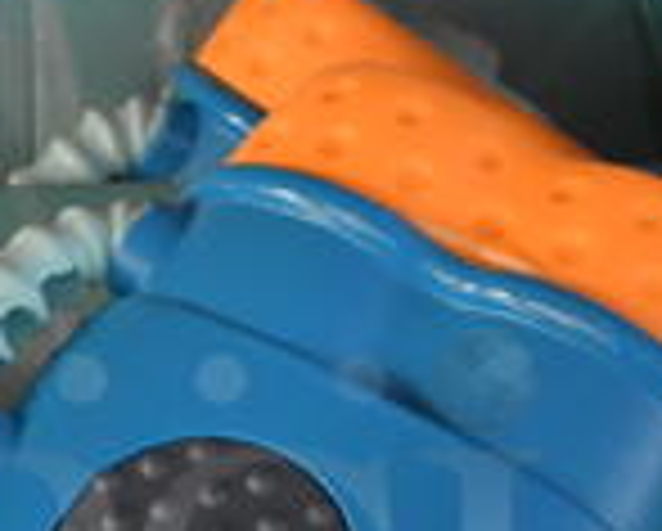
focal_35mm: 105
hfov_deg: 18.2
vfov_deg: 14.4
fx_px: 2060
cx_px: 221
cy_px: 562
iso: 2200
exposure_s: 1/30
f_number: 3.5
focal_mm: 18
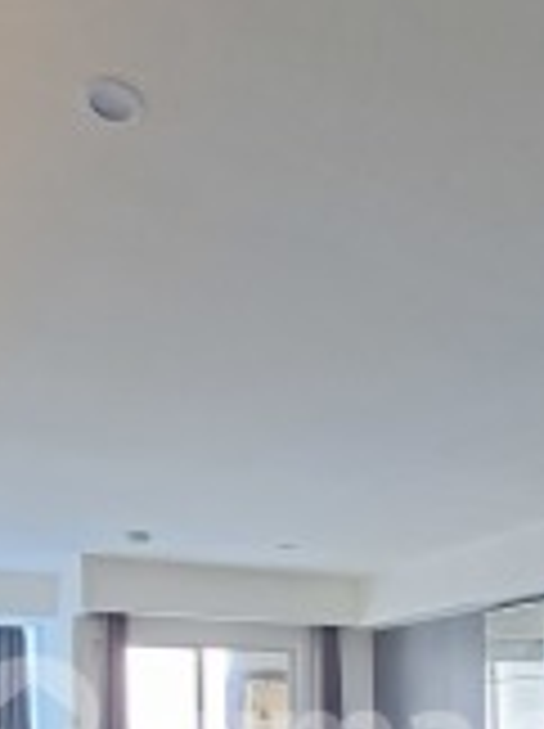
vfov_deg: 42.8
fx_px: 777
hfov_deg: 38.0
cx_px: 380
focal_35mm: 37
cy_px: 738
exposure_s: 1/50
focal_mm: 1.74
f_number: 2.2
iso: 100
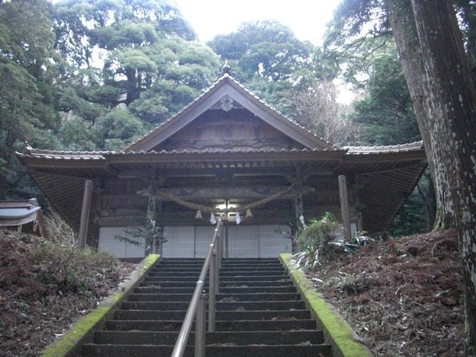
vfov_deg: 37.7
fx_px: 523
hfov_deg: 49.0
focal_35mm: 38
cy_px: 178
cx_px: 238
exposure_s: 1/30
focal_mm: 6.3
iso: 800
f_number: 3.4
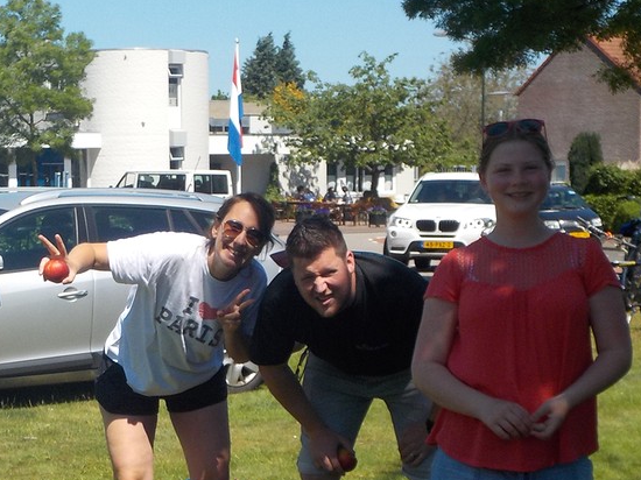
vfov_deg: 13.6
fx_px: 1999
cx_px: 199
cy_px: 440
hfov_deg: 18.2
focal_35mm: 108
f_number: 4.7
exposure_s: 1/640
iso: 125
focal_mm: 7.9
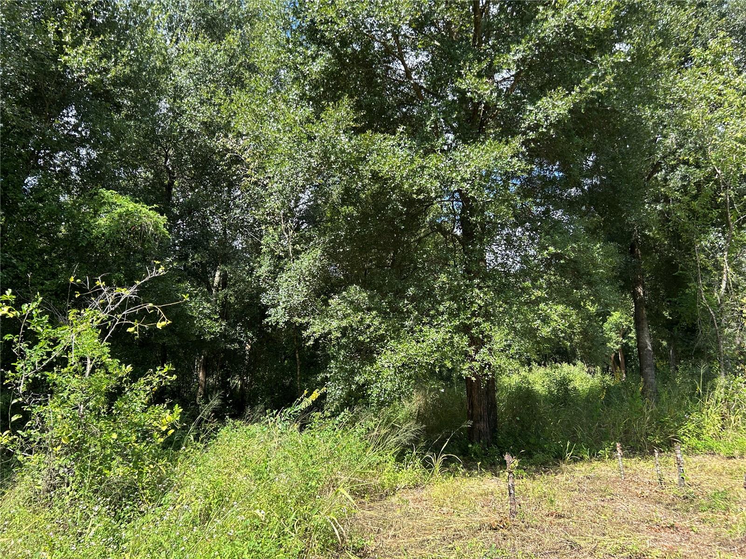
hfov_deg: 67.3
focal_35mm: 26
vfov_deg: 53.1
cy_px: 280
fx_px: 560
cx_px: 373
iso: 50
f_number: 1.5
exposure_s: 1/780
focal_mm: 5.7
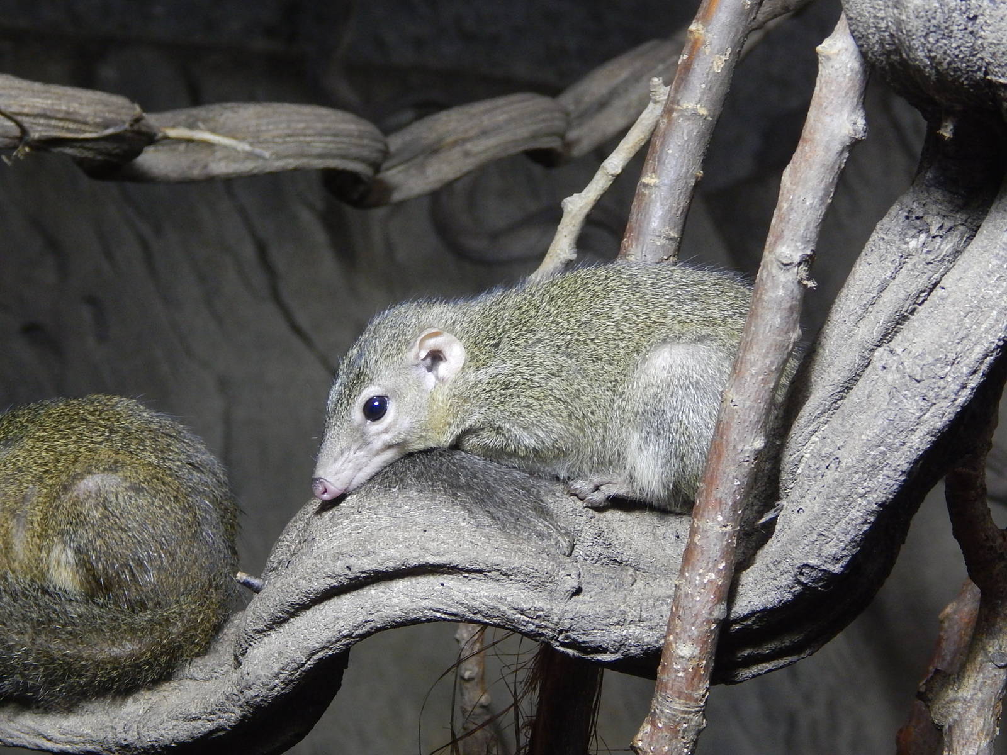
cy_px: 378
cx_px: 504
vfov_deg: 11.2
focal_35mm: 132
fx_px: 3840
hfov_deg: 14.9
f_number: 4.8
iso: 400
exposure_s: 1/30
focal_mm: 23.4
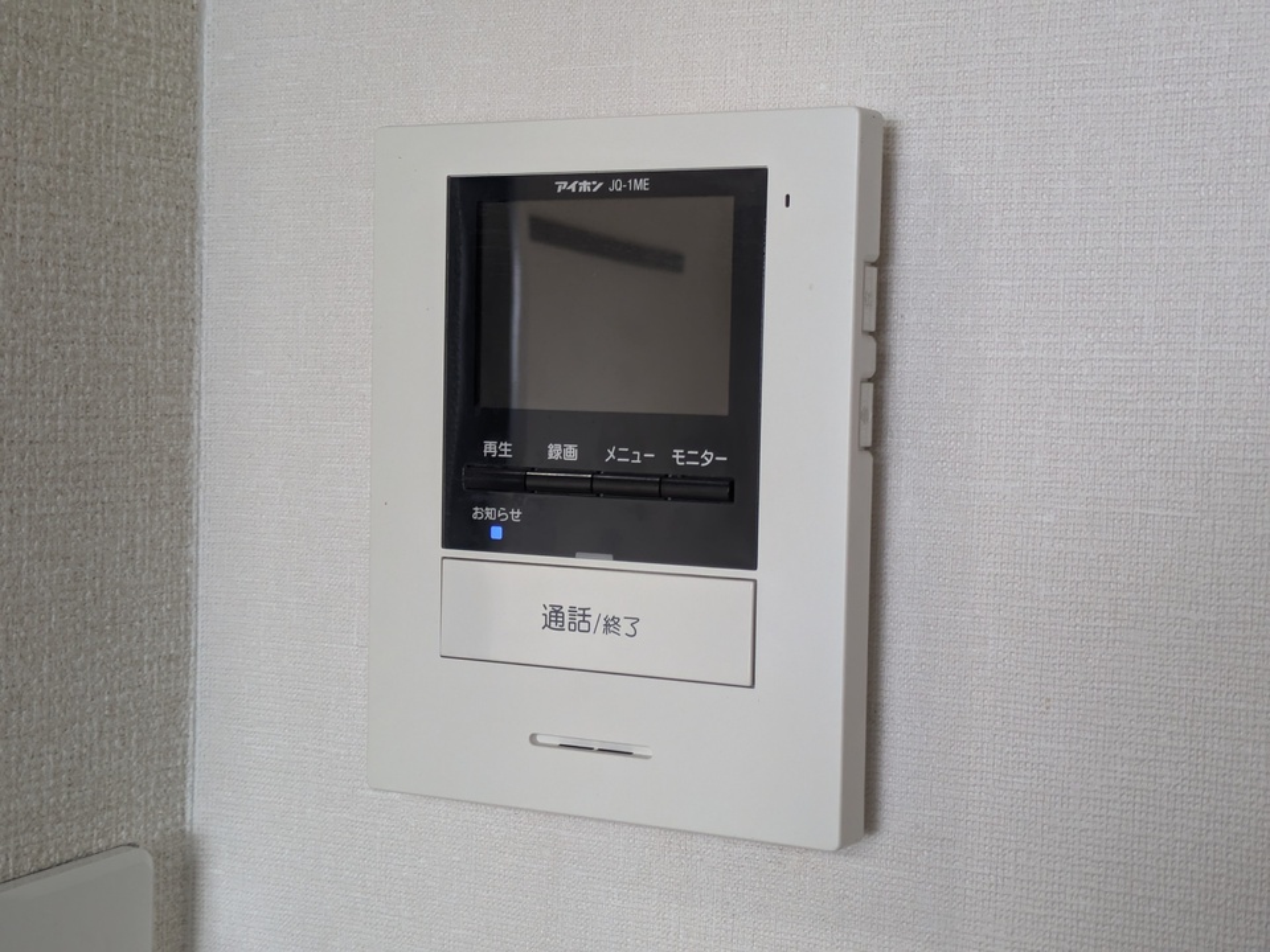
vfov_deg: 28.6
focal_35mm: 51
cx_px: 635
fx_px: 1871
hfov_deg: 37.5
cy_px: 476
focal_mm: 5.43
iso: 233
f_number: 1.89
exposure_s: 1/120
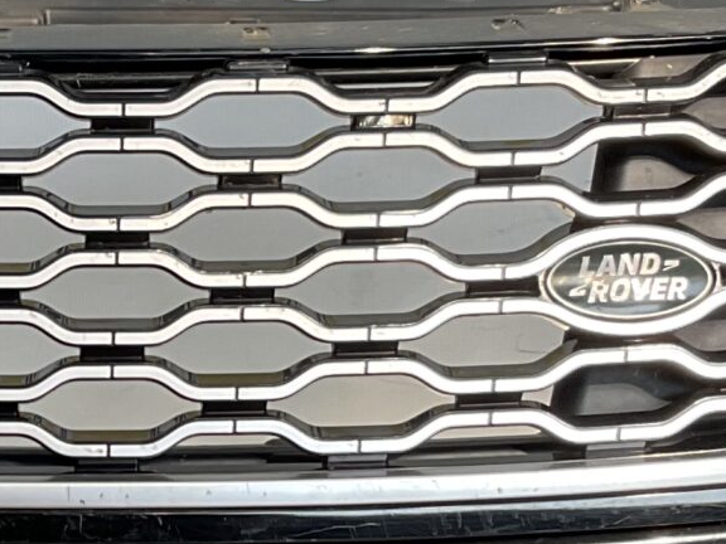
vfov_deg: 11.5
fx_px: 2706
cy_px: 437
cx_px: 57
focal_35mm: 129
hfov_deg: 15.1
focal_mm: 3
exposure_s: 1/202
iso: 16
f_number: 1.8
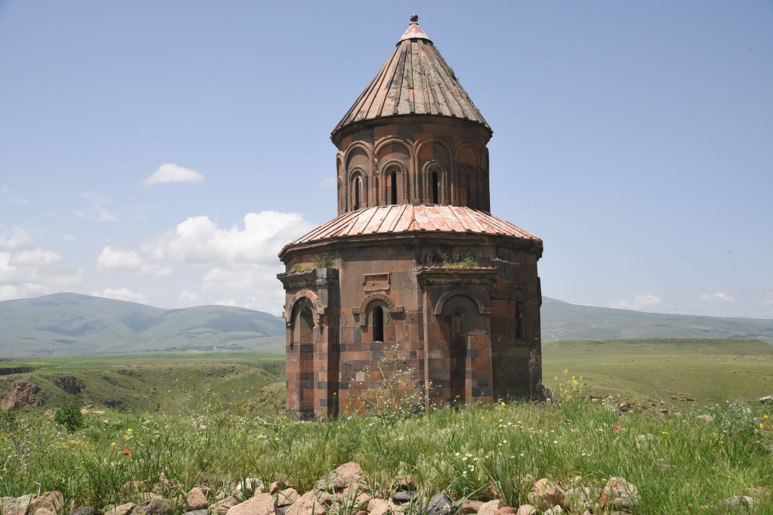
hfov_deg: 39.6
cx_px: 386
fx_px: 1074
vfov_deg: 27.0
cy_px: 258
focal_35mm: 50
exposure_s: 1/200
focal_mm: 50
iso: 125
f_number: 10
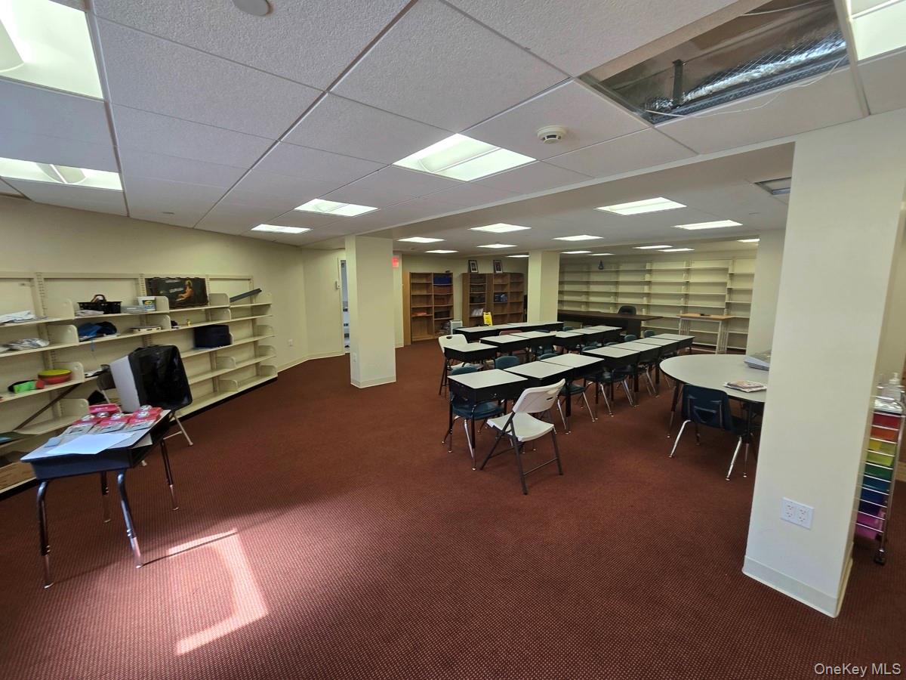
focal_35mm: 13
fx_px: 340
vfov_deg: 89.9
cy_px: 340
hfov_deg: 106.2
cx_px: 453
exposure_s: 1/60
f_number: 2.2
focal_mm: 2.2
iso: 100
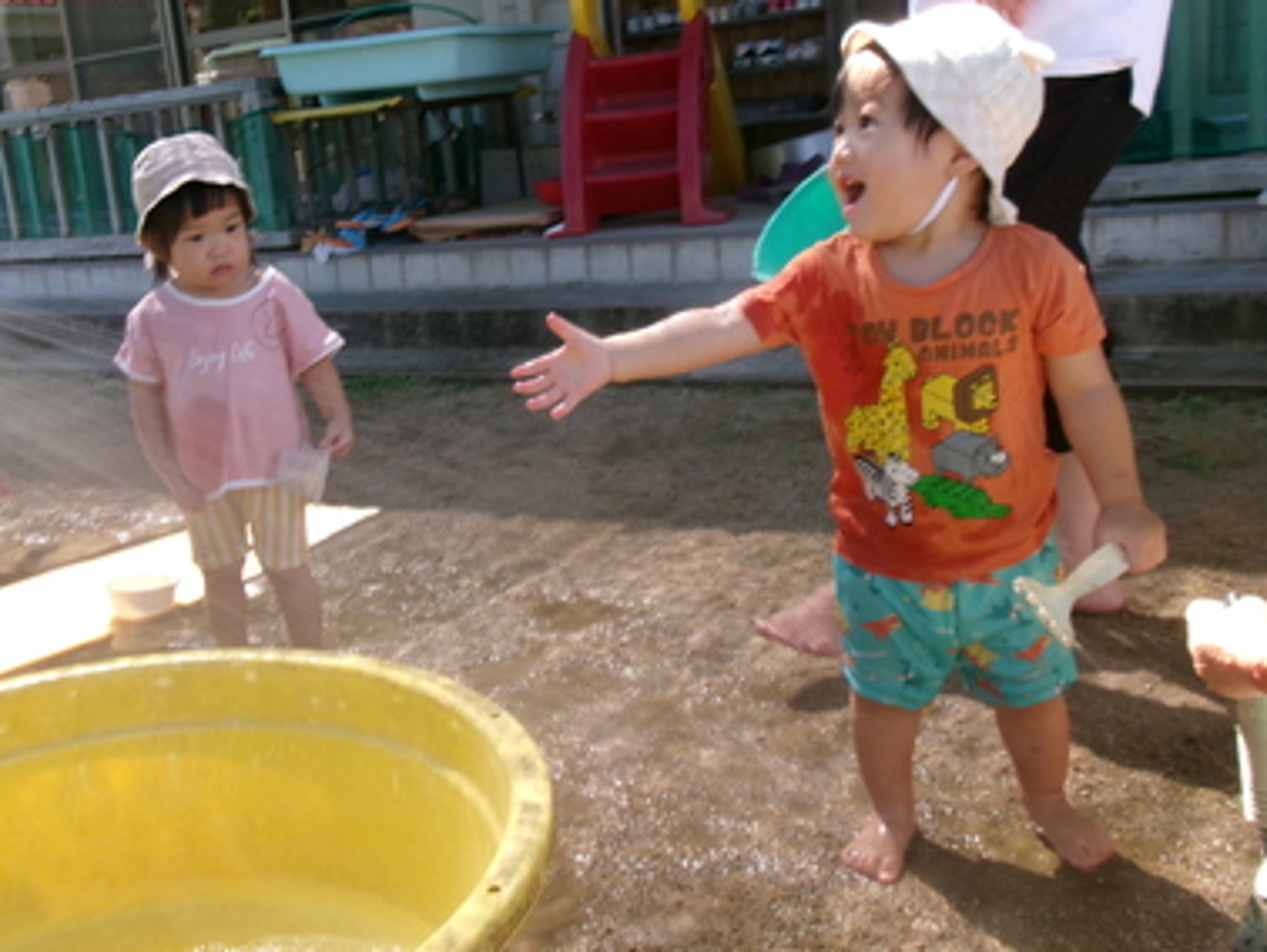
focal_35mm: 37
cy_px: 444
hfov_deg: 49.9
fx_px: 1355
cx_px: 520
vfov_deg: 38.7
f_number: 3.9
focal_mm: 5.1
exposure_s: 1/125
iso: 119
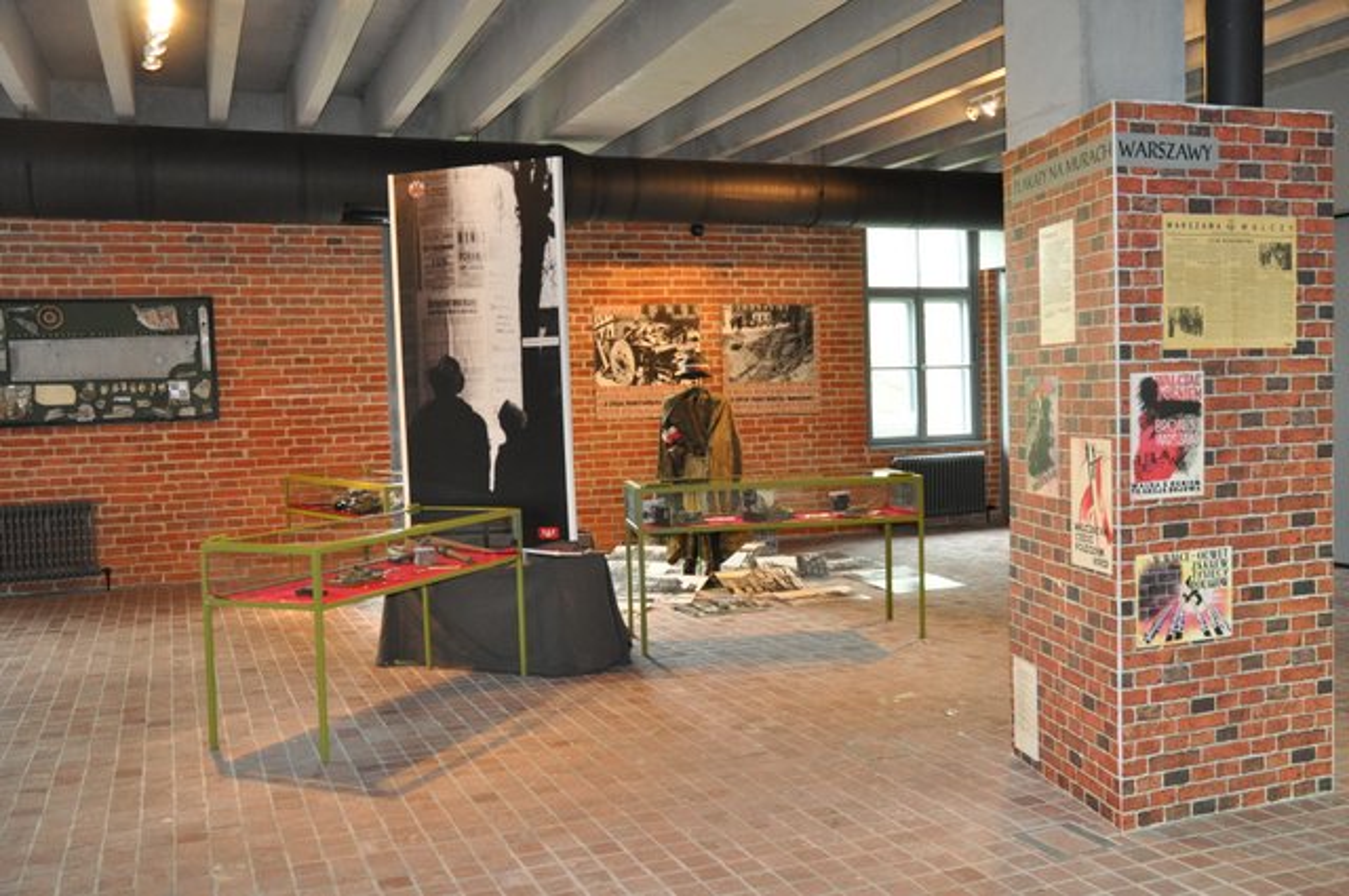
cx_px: 674
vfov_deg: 39.9
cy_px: 448
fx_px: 1235
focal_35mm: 33
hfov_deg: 57.3
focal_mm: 22
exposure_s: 1/60
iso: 1000
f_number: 4.5
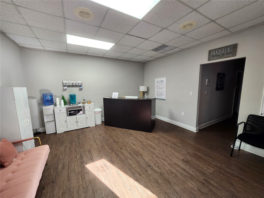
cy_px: 99
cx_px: 132
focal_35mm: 13
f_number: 2.2
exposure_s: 1/60
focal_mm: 1.74
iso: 160
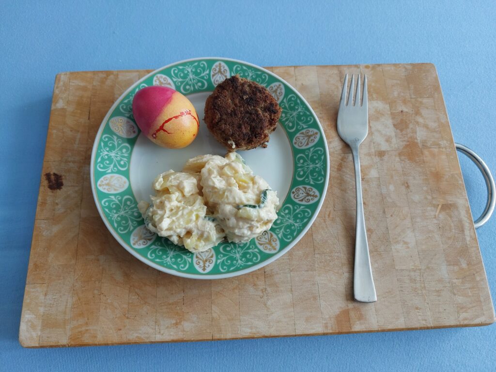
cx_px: 248
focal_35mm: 25
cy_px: 186
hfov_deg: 69.4
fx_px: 358
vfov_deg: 54.9
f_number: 1.8
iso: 160
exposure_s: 1/50
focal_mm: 5.23
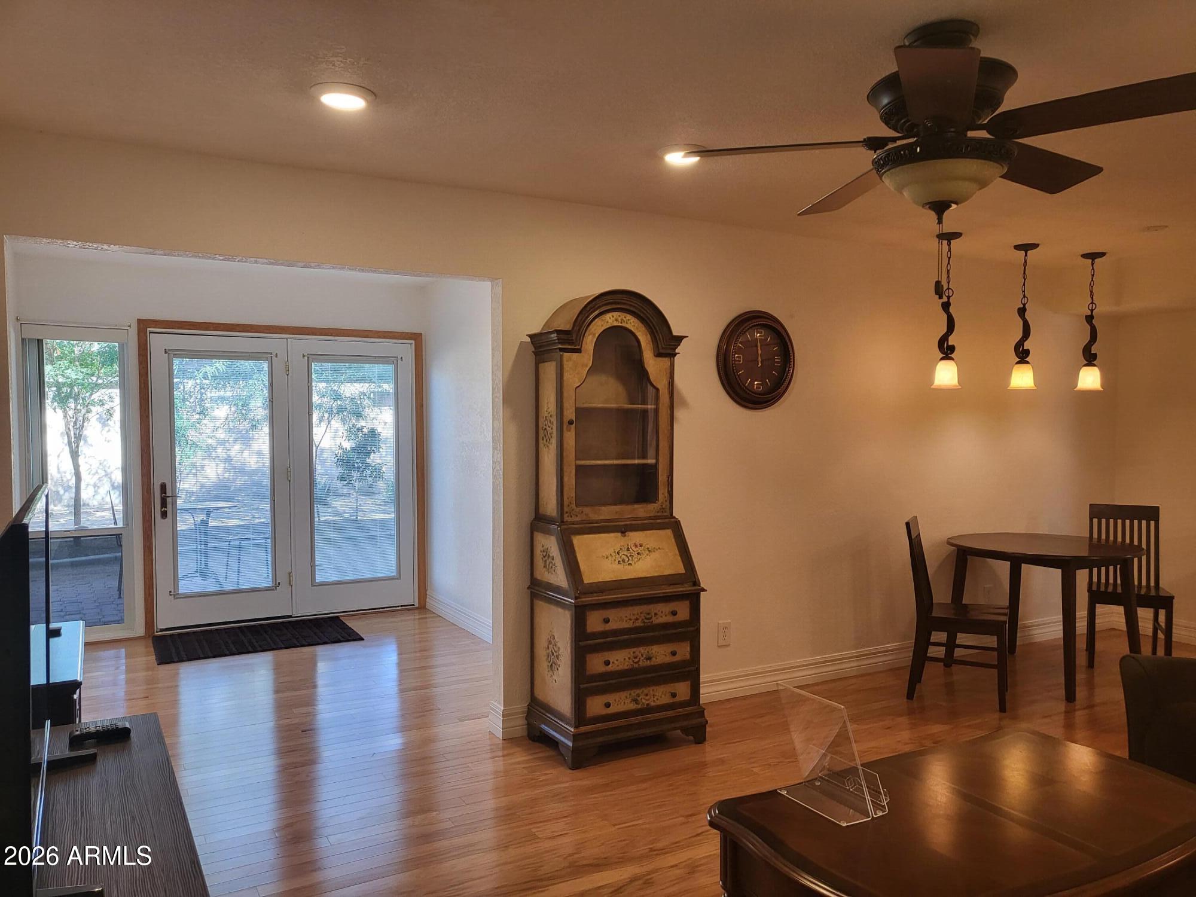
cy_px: 448
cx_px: 598
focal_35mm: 26
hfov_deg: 67.3
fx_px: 898
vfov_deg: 53.1
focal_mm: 4.25
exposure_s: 1/120
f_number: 1.8
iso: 125
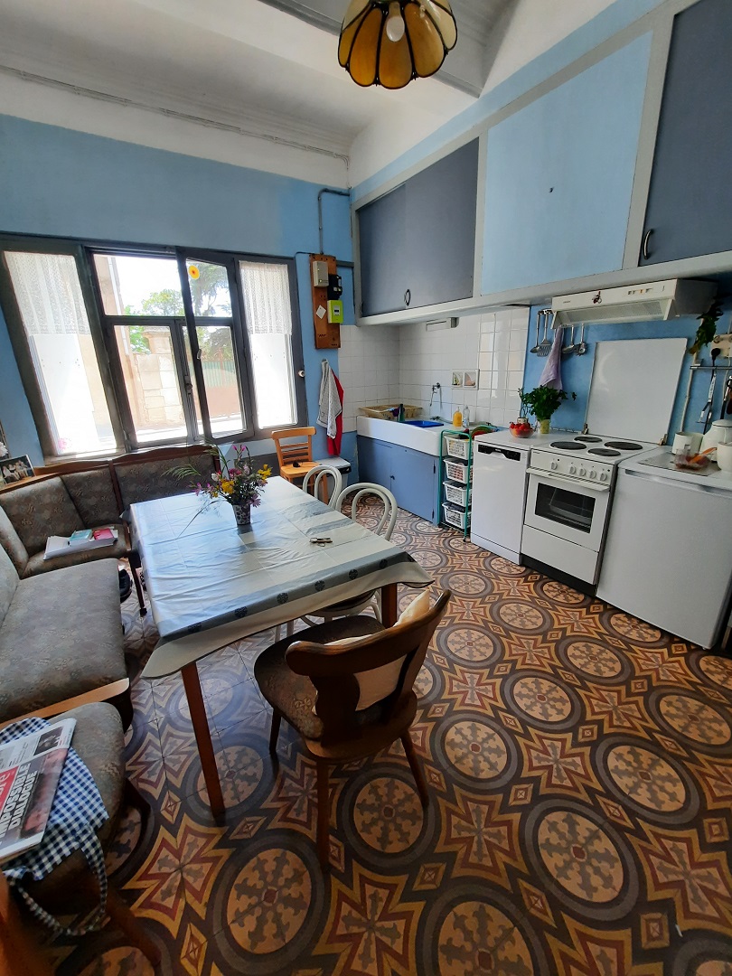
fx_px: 367
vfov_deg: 106.2
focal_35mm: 13
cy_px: 488
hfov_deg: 89.9
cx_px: 366
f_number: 2.2
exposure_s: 1/50
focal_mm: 1.74
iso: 100
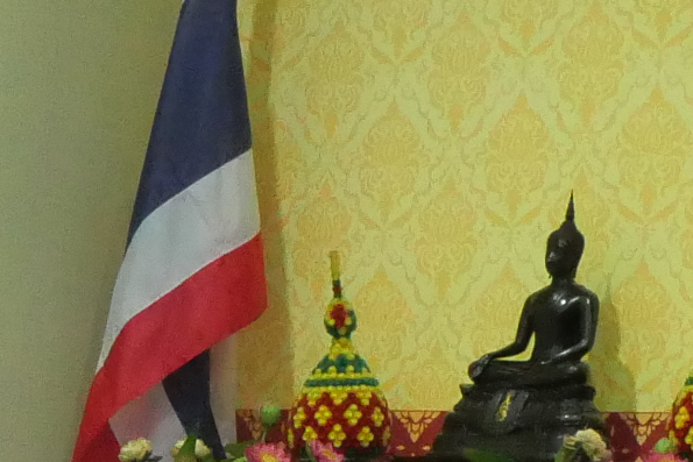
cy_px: 1370
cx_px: -551
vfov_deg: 5.1
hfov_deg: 7.8
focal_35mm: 256
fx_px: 4929
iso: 3200
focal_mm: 20
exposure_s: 1/20
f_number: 8
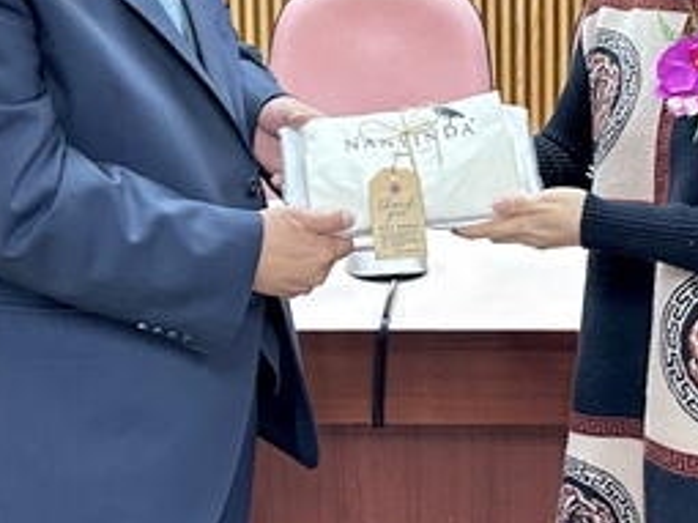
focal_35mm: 66
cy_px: 45
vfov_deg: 21.7
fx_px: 1330
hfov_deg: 29.3
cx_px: 443
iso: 320
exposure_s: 1/60
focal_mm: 6.86
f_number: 1.78
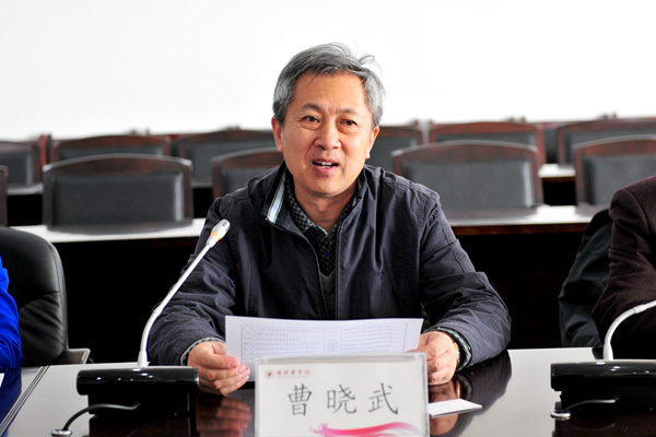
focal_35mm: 62
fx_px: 1130
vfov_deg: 21.9
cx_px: 328
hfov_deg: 32.4
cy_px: 218
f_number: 3.5
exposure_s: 1/125
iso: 800
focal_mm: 62
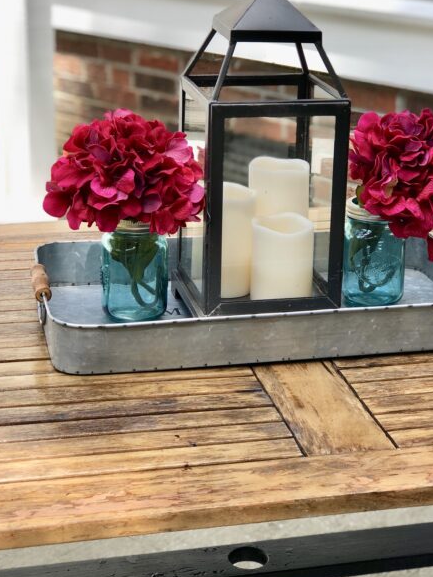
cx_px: 257
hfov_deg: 18.7
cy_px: 219
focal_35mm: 79
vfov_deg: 24.6
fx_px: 1317
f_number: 2.8
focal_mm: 6.6
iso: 20
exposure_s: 1/120
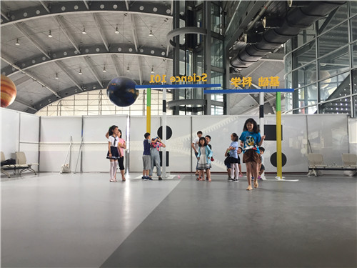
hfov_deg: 61.7
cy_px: 134
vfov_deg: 48.2
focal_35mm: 29
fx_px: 299
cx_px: 178
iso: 40
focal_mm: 4.15
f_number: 2.2
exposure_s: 1/33
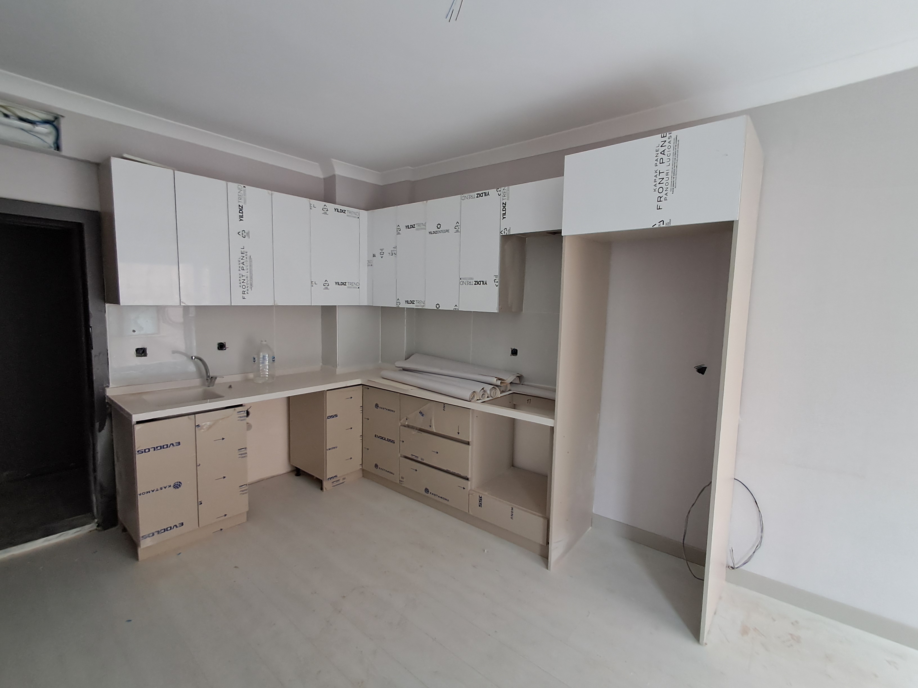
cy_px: 344
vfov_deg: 78.1
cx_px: 459
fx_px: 424
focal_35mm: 16
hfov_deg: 94.5
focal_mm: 1.64
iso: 200
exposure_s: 1/50
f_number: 2.2
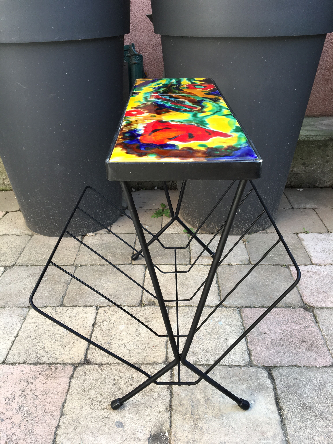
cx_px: 166
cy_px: 222
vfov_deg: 61.7
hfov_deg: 48.2
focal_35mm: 29
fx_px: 372
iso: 32
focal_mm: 4.15
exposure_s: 1/100
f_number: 2.2
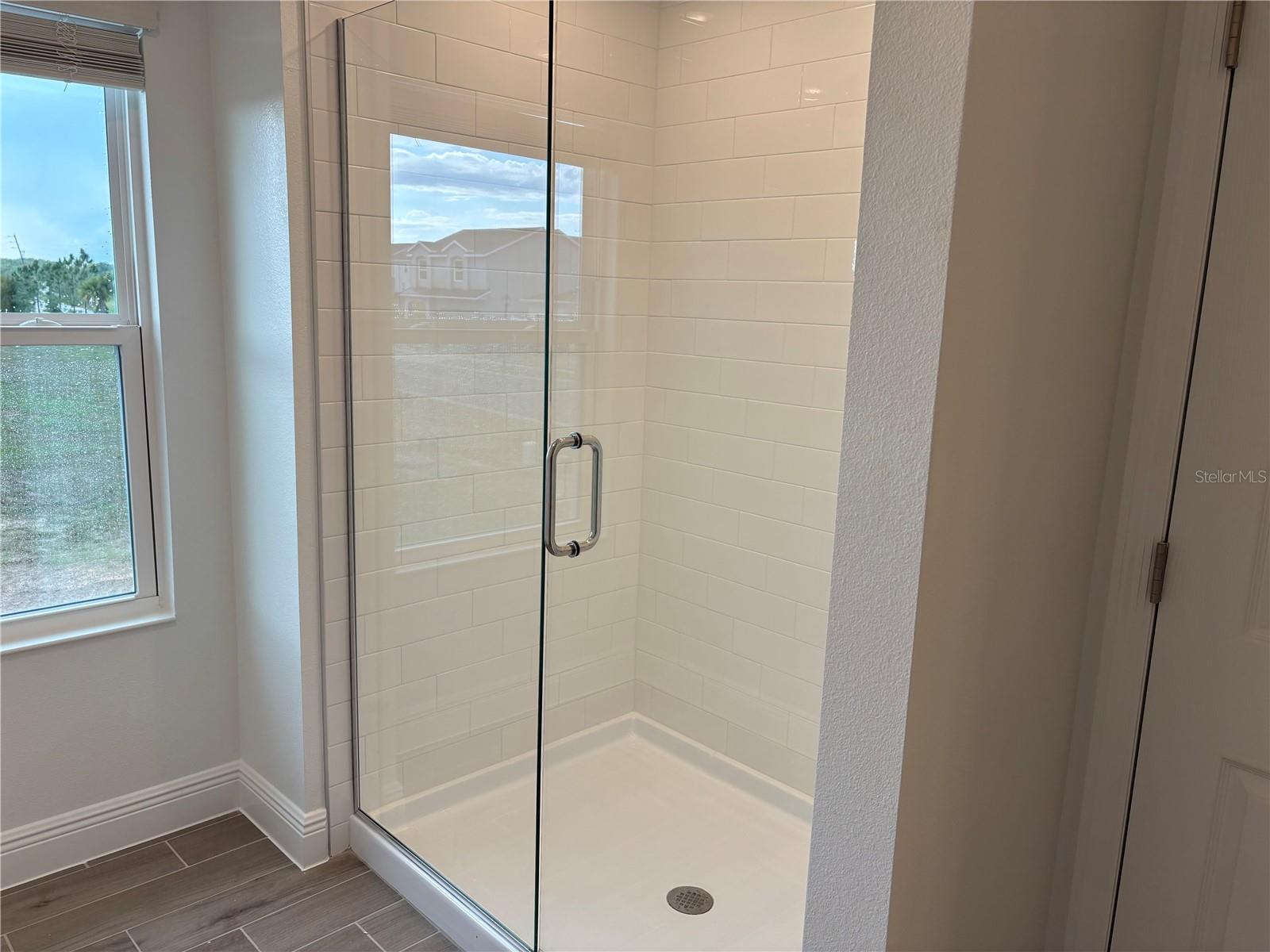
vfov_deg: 53.1
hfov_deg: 67.3
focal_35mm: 26
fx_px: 954
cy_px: 476
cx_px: 635
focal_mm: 5.96
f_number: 1.6
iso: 32
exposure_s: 1/122
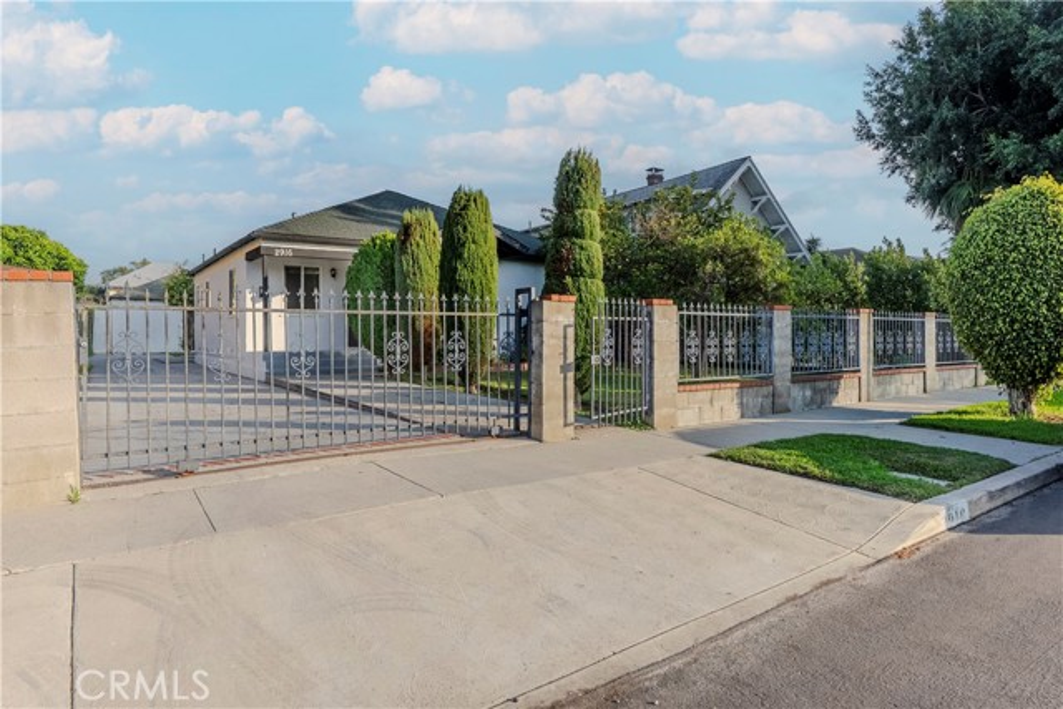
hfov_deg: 86.9
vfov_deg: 64.6
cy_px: 354
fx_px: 561
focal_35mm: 19
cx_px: 532
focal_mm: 19
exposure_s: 1/800
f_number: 7.1
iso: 100
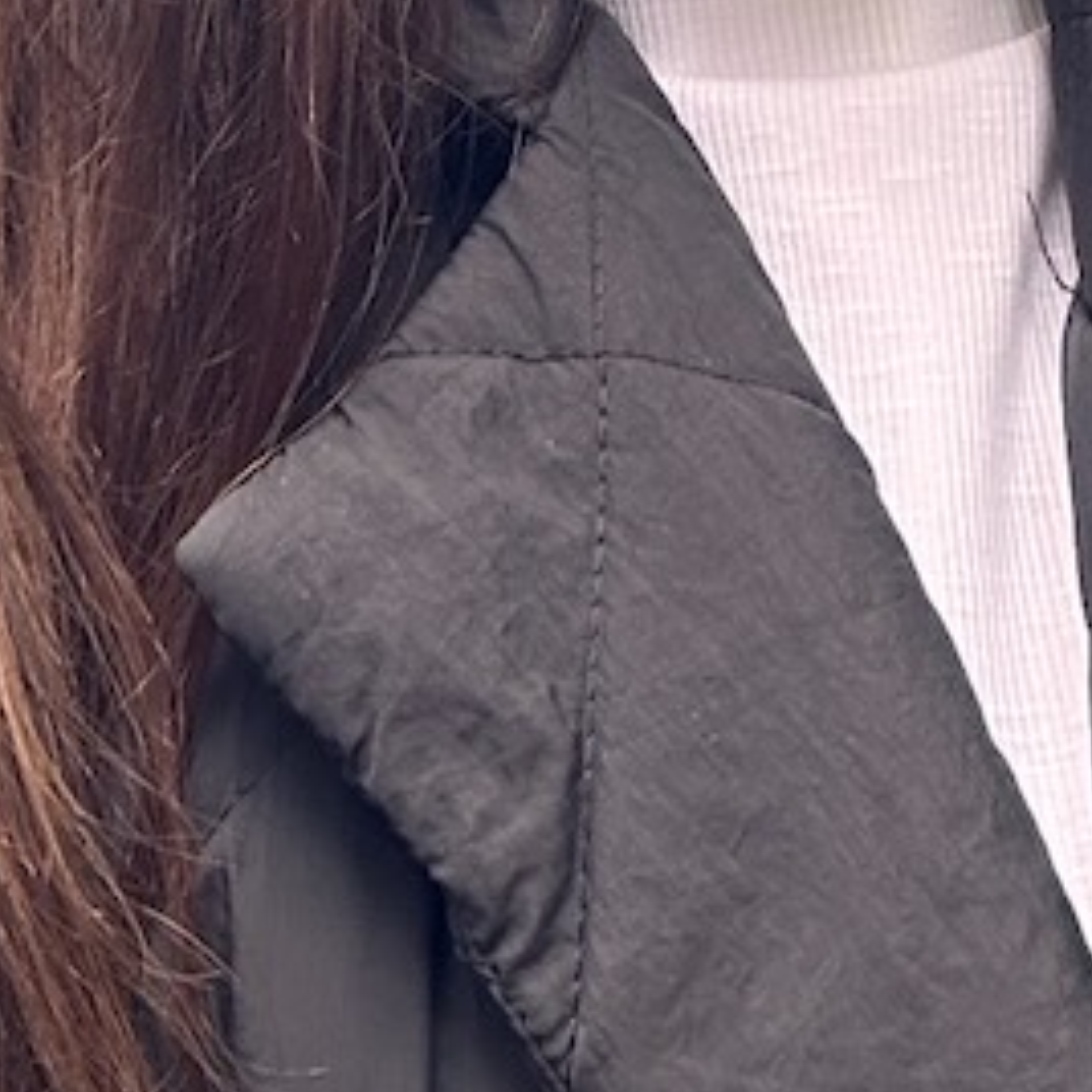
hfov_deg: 17.9
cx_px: 538
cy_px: -570
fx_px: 3462
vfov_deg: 16.3
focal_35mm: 97
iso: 50
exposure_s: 1/121
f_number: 1.9
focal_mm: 2.69
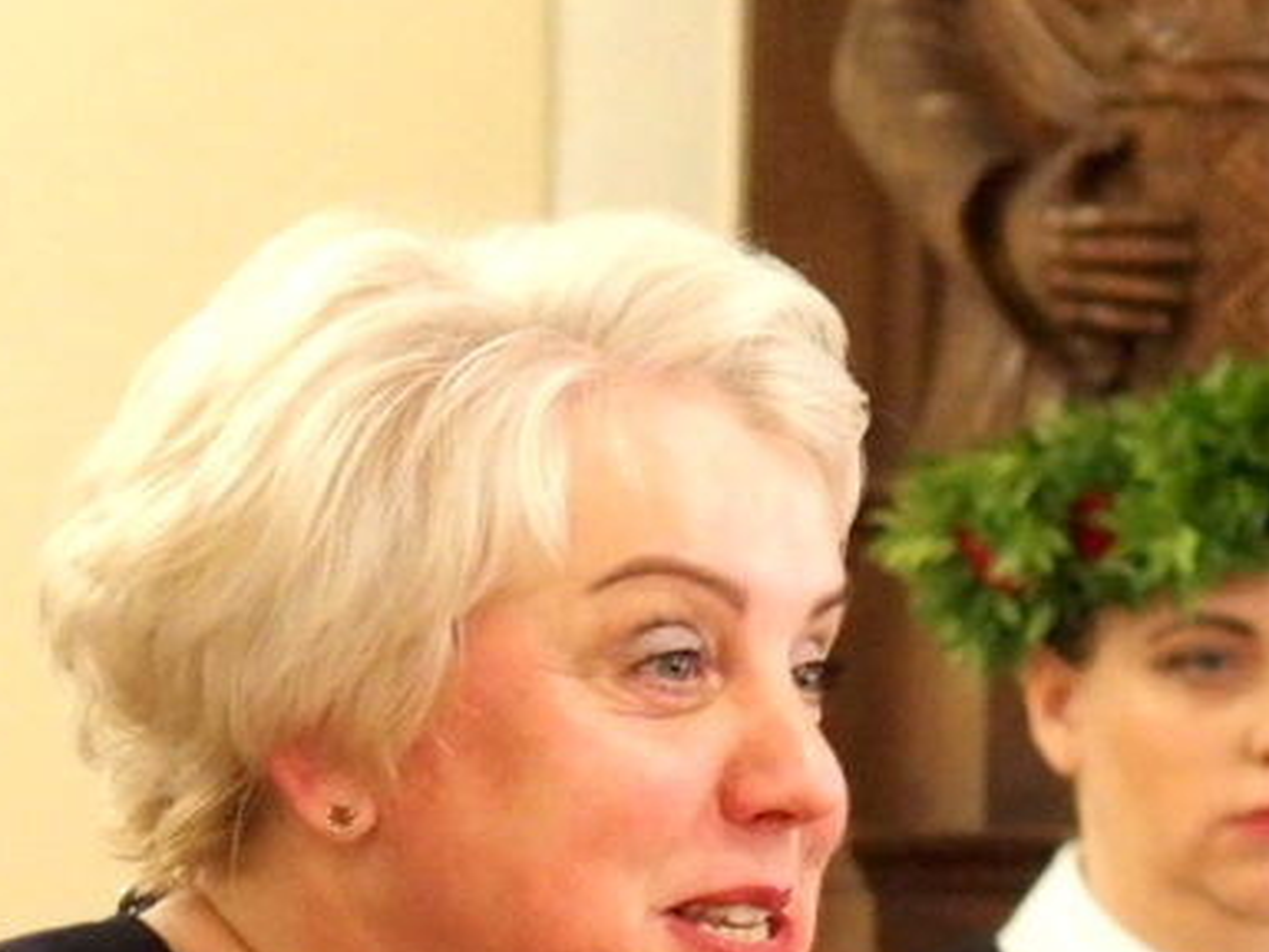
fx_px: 19576
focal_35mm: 534
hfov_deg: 3.7
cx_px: 644
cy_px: 1259
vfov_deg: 2.8
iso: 1250
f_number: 2.8
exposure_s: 1/50
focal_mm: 42.5
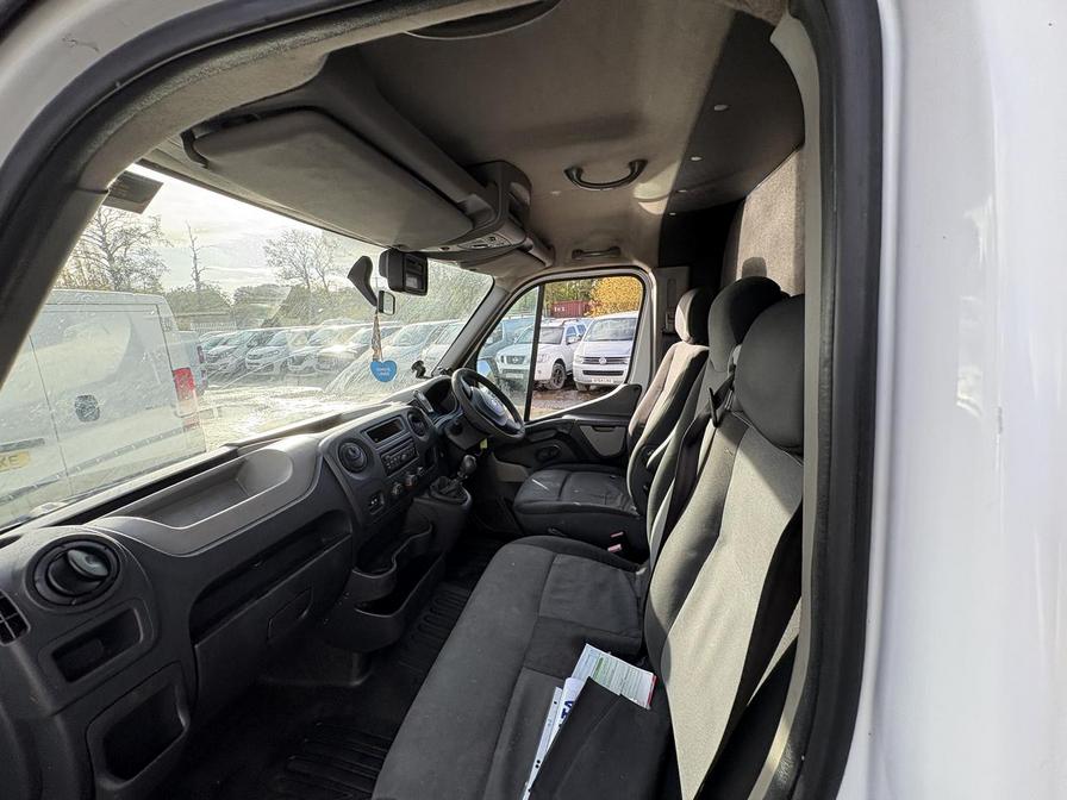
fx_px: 432
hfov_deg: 102.1
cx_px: 534
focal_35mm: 14
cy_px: 400
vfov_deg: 85.7
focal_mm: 2.22
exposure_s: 1/201
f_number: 2.2
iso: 40
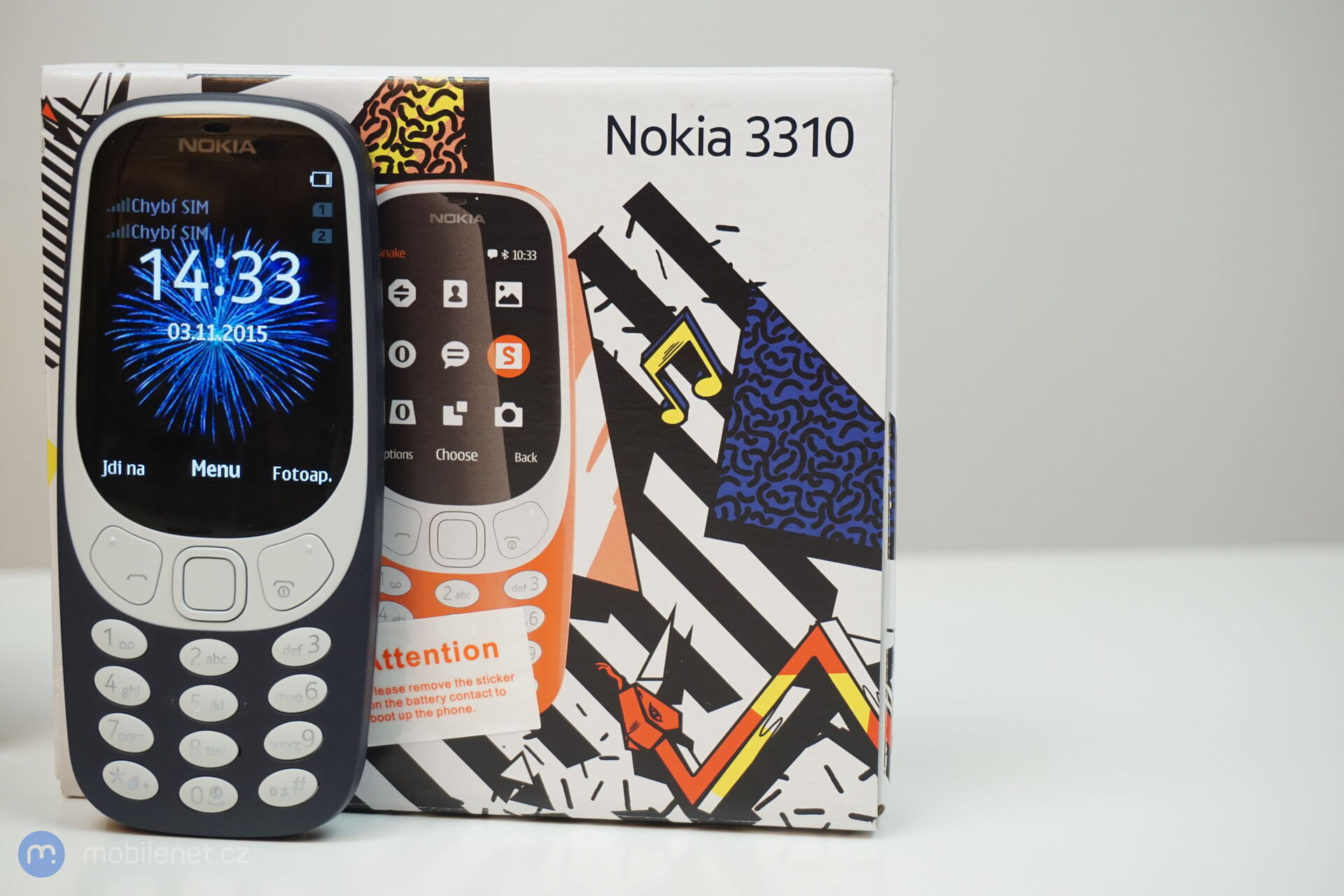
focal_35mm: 63
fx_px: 2352
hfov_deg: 31.9
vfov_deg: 21.6
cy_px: 448
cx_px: 672
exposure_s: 1/80
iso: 800
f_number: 5.6
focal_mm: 42
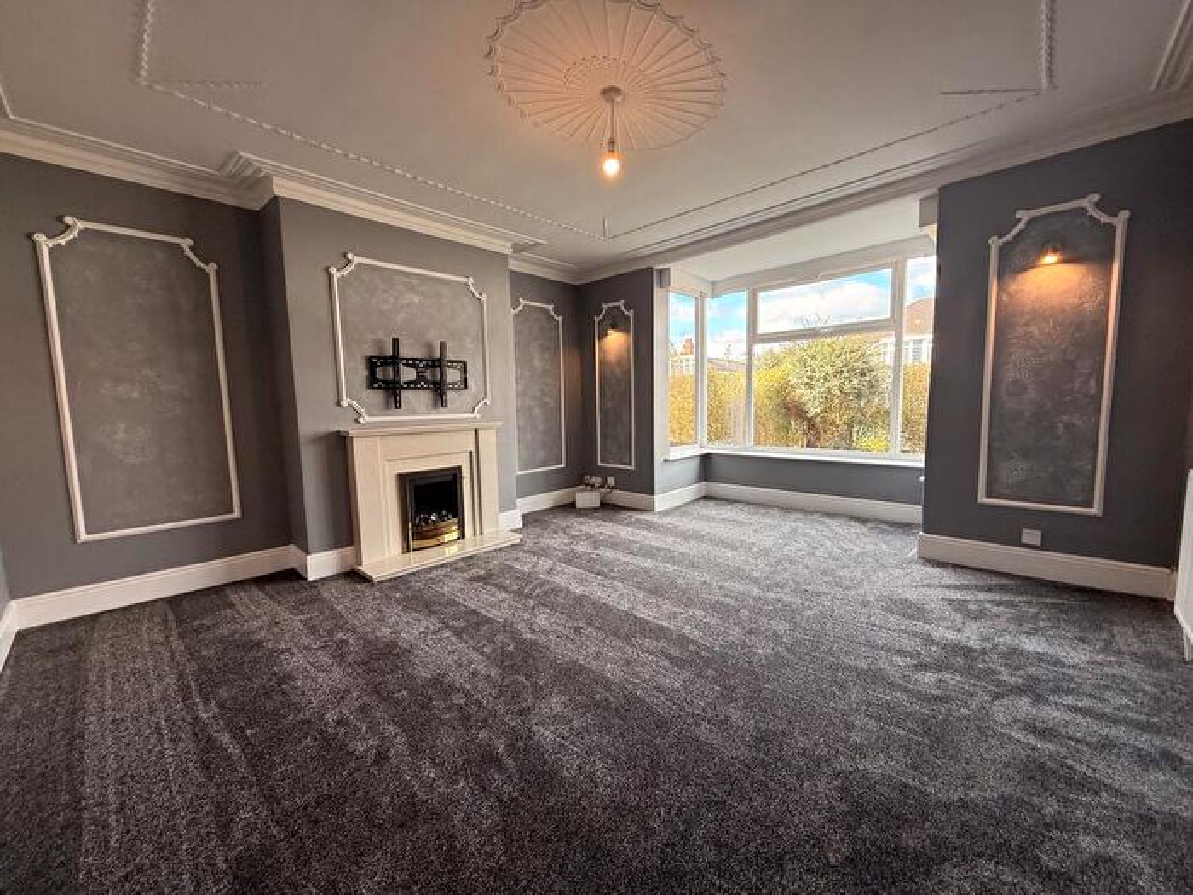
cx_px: 596
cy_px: 448
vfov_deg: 85.7
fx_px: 482
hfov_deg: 102.1
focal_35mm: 14
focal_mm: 2.22
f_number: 2.2
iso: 64
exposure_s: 1/99
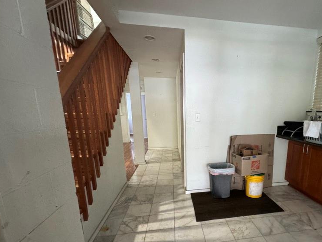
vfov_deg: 67.7
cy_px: 150
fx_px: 177
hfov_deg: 82.7
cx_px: 205
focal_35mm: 19
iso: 1000
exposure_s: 1/60
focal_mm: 2.22
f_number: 2.2
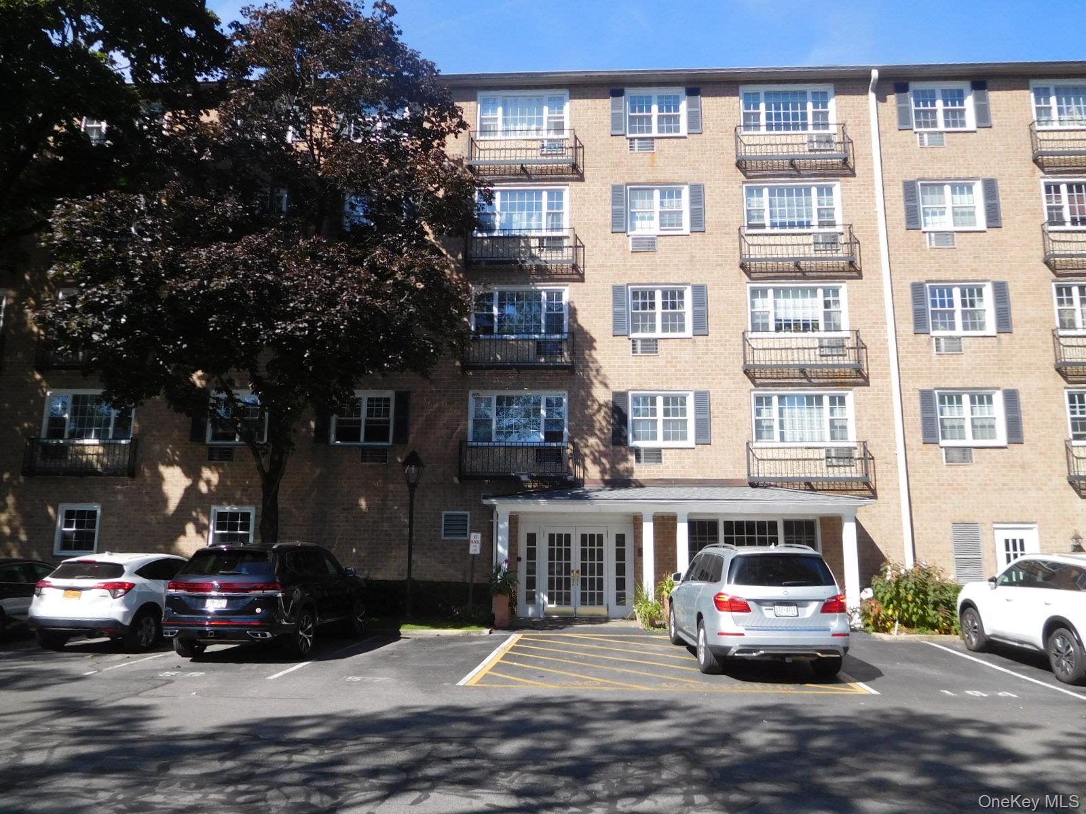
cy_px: 407
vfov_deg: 54.9
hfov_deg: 69.4
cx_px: 543
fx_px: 784
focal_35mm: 25
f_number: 3.4
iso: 125
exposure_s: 1/800
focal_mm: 4.5
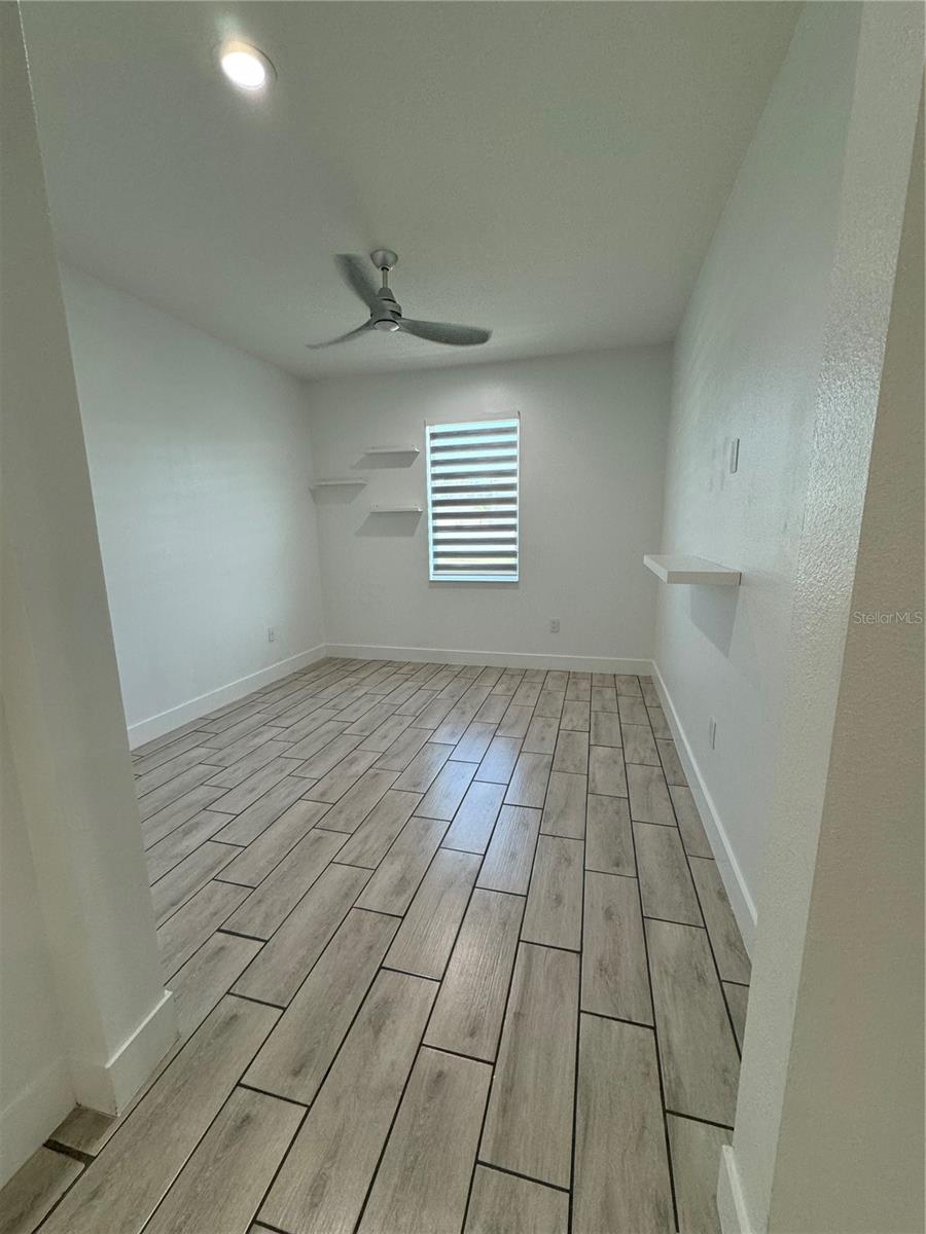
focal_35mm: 14
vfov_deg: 102.1
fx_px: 499
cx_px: 463
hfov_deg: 85.7
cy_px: 617
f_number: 2.2
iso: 160
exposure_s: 1/120
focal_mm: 2.22
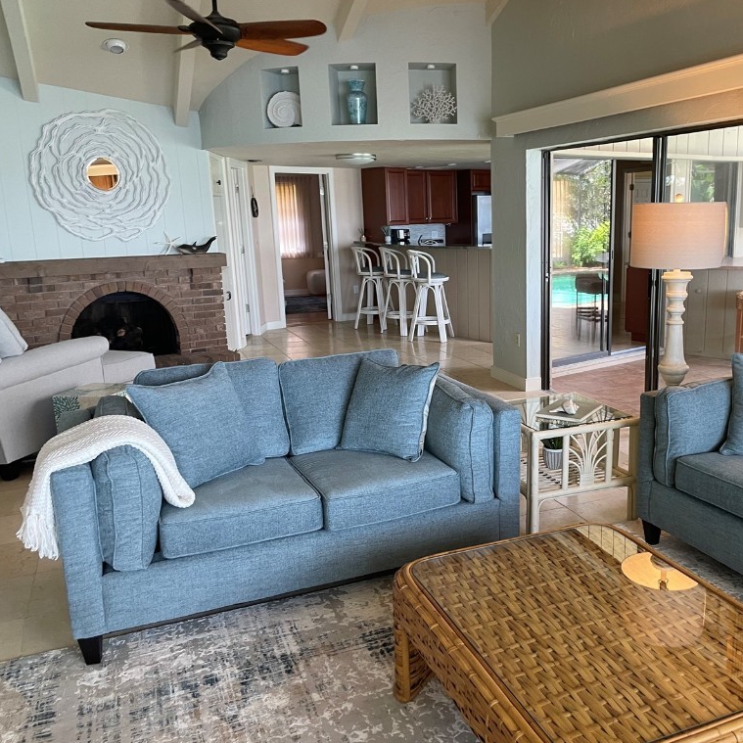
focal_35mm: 31
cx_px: 483
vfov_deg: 52.5
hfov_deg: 51.7
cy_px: 368
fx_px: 753
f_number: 1.6
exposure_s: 1/60
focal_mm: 4.2
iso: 125
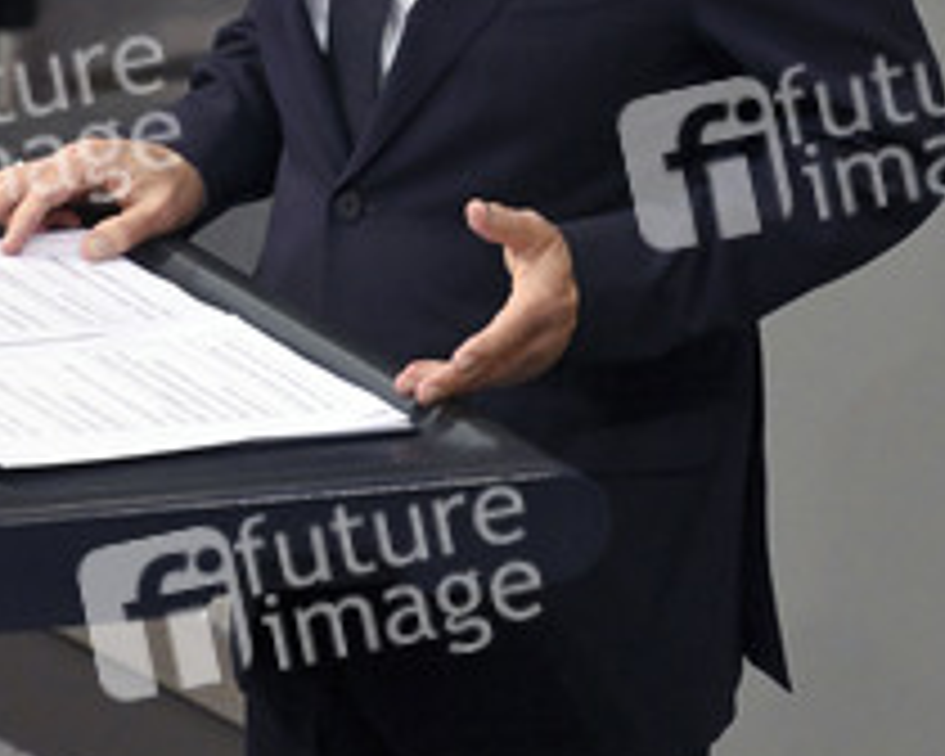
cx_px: 441
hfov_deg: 3.0
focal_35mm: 644
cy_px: -81
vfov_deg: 2.4
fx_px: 18012
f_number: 6.3
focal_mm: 360
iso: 10000
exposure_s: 1/500
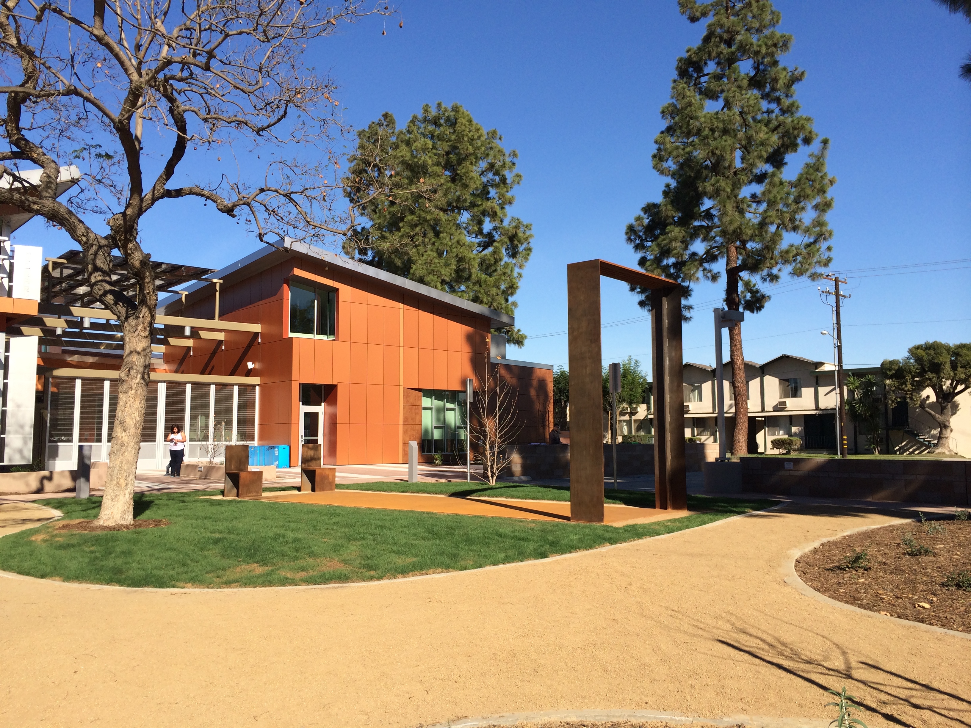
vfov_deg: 46.8
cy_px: 364
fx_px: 842
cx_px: 486
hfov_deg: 60.0
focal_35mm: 30
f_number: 2.2
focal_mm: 4.12
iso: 40
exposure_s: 1/1953
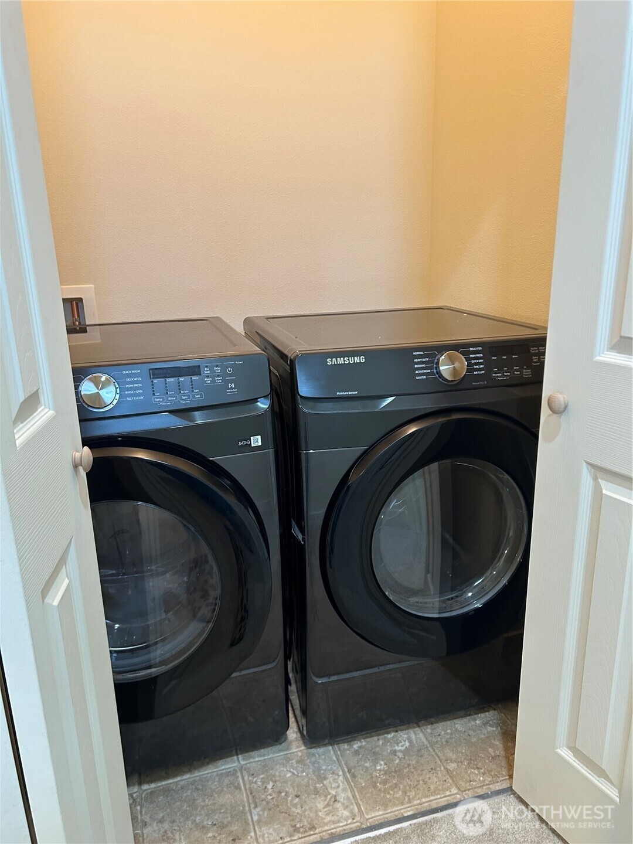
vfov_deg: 67.3
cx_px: 316
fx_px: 634
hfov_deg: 53.1
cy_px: 422
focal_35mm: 26
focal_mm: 5.7
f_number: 1.5
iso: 160
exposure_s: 1/60
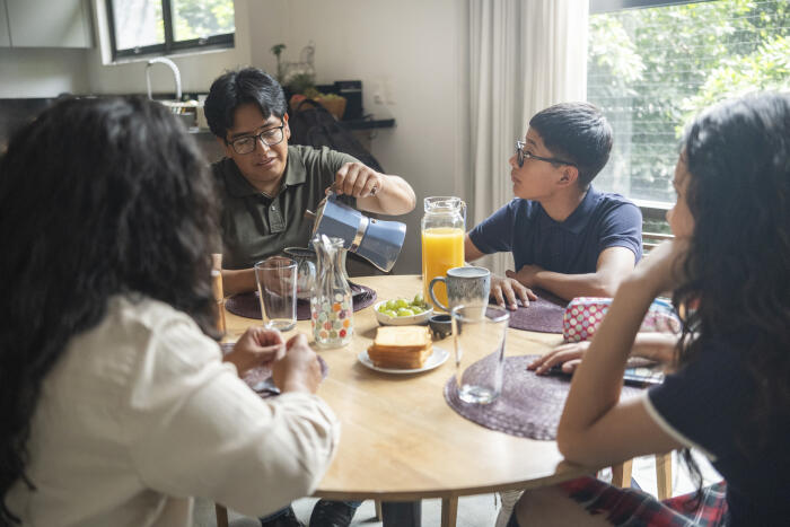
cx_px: 395
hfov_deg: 54.4
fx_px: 768
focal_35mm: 35
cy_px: 264
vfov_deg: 37.9
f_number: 1.4
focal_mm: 23
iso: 1250
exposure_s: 1/500
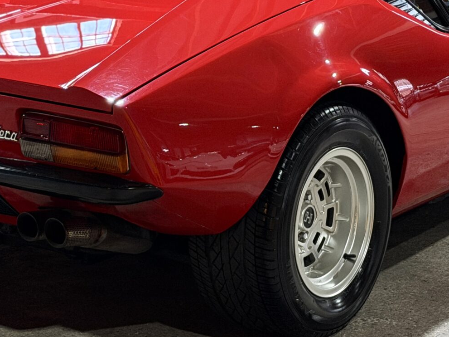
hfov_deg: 15.9
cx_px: 200
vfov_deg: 11.9
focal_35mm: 124
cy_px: 35
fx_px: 1608
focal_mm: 6.76
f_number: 1.78
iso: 250
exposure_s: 1/33
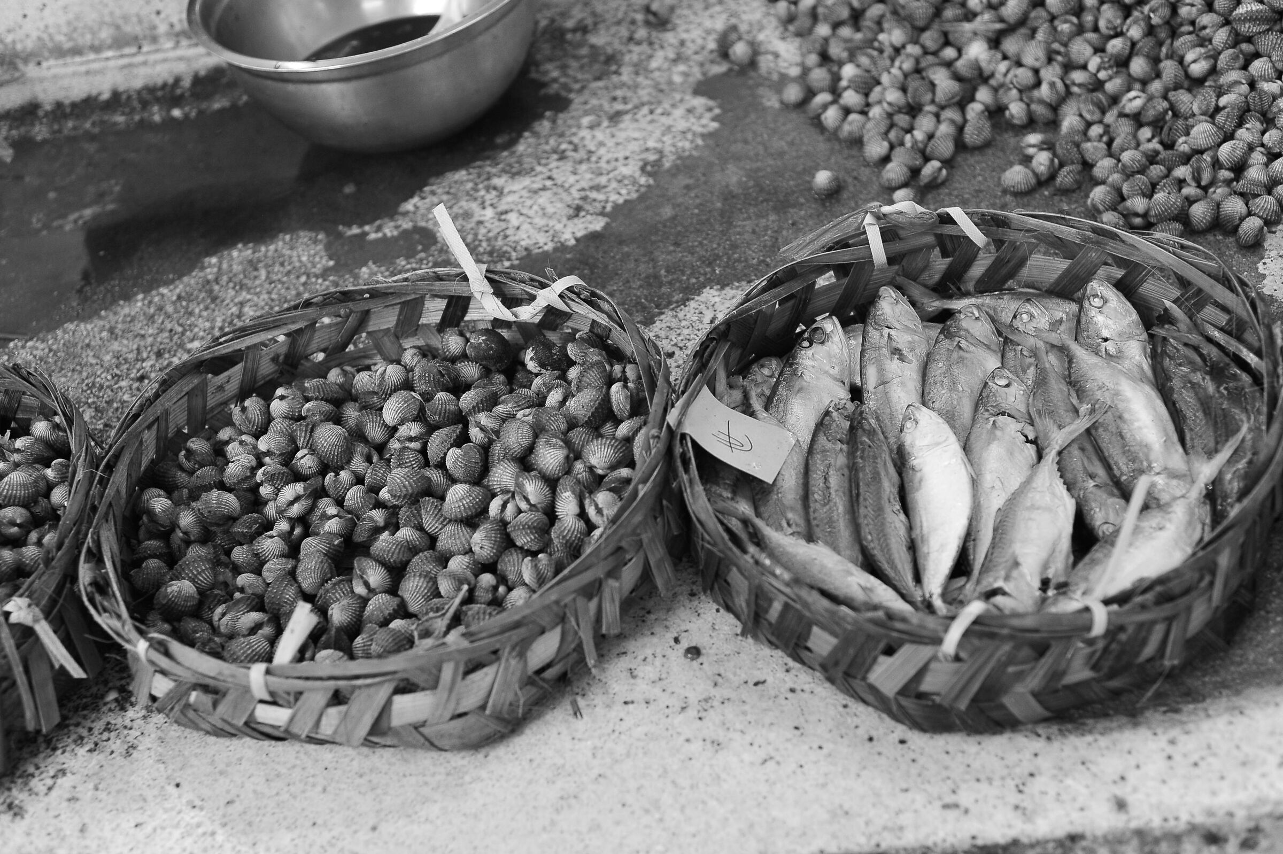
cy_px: 427
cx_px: 642
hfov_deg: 39.6
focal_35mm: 50
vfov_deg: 27.0
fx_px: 1781
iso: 1600
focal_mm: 50
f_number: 4
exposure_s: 1/60
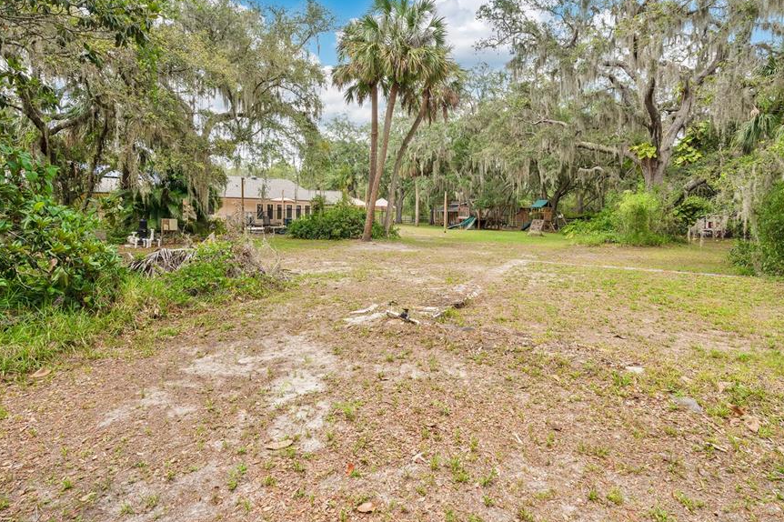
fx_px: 414
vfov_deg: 64.2
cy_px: 224
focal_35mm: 19
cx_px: 401
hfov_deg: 86.9
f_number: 8
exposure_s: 1/60
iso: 100
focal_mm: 16
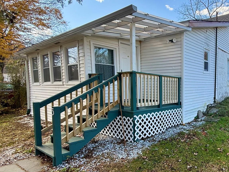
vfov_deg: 54.7
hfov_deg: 63.6
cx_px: 182
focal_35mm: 25
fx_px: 165
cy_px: 98
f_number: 2.2
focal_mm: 2.22
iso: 50
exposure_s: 1/198
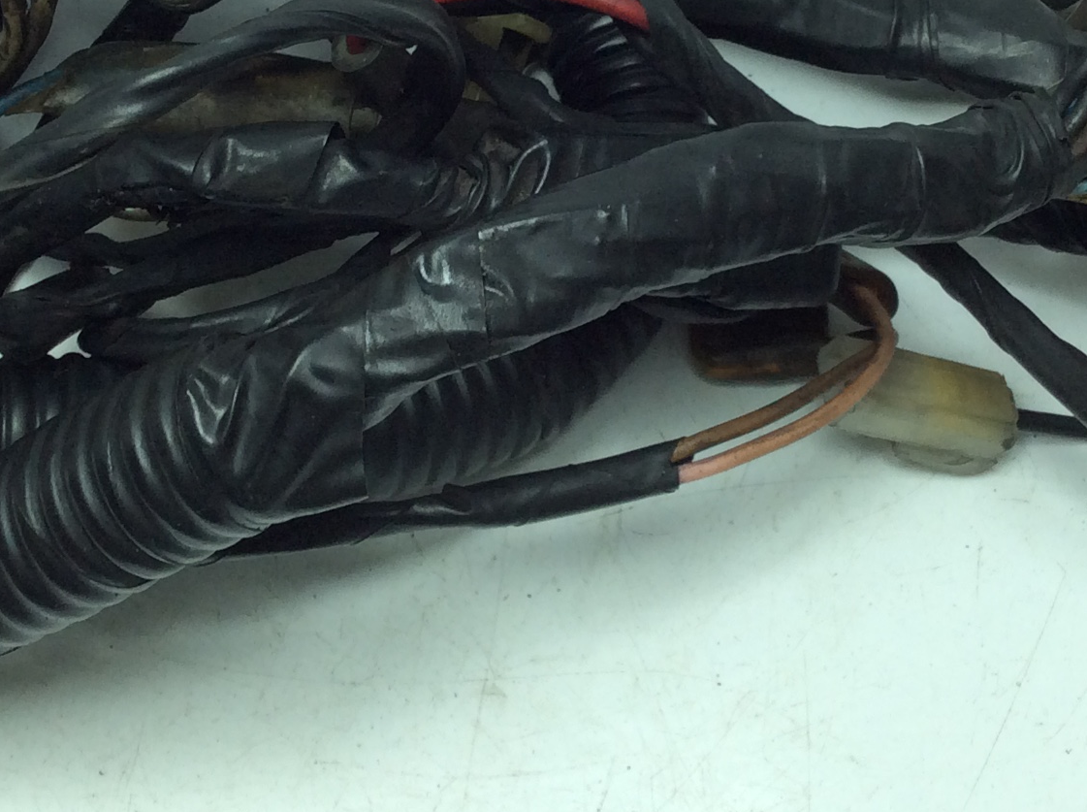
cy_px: 93
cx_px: 526
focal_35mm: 74
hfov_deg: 26.4
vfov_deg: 19.5
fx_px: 2320
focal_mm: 3.3
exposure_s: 1/260
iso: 32
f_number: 2.4
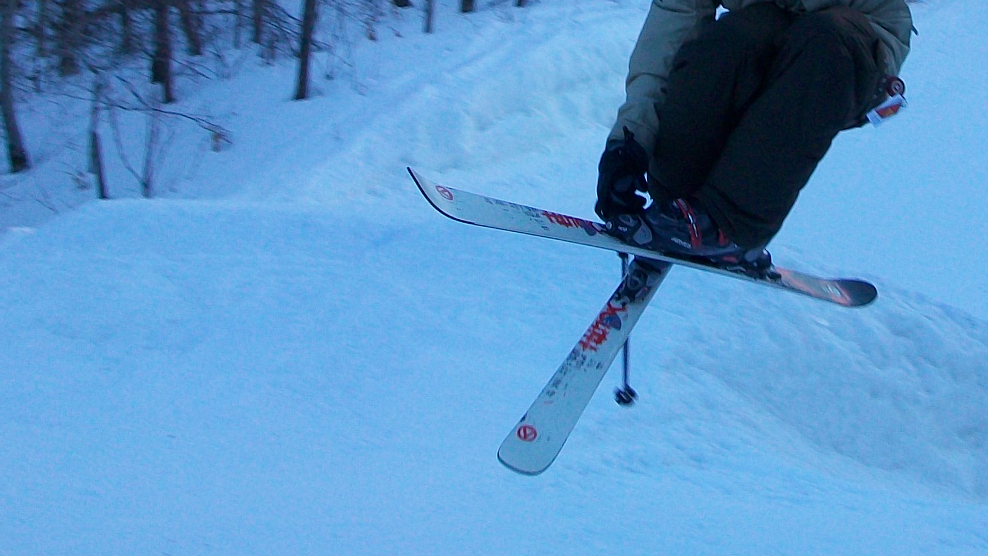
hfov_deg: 28.6
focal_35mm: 73
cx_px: 733
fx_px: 1912
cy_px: 131
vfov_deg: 16.4
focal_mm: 5.7
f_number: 2.8
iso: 64
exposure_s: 1/400
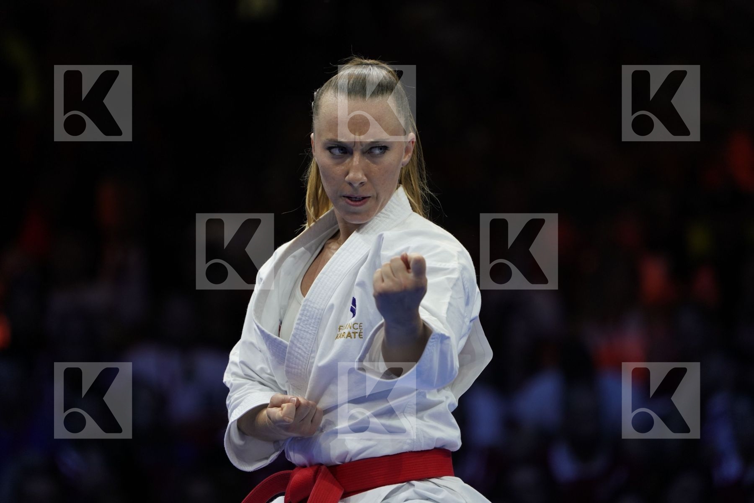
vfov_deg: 3.4
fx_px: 8377
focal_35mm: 400
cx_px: 377
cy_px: 252
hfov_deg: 5.2
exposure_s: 1/500
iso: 1600
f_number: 5.6
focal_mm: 400
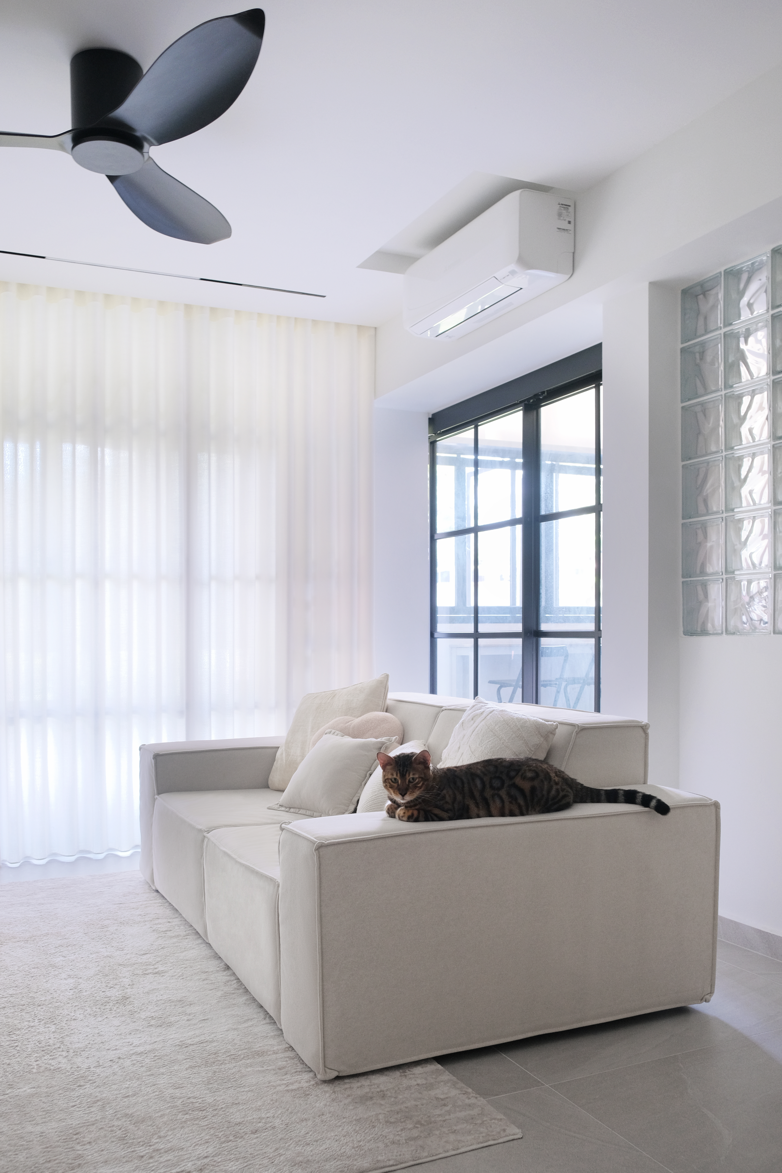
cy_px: 586
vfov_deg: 63.7
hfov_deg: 45.0
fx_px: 945
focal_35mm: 29
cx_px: 391
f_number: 4
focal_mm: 19.6
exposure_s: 1/8
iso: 500
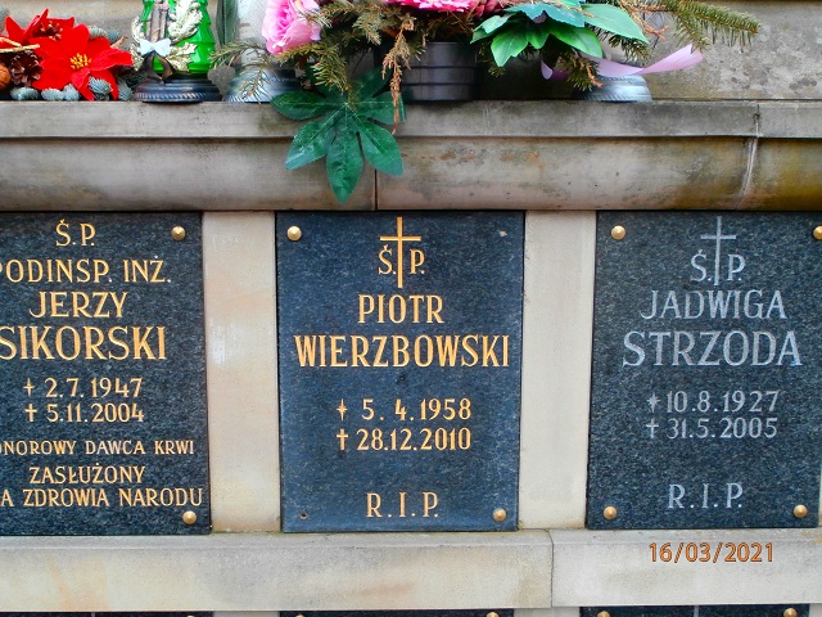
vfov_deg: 30.9
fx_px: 1116
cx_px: 411
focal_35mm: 47
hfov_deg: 40.4
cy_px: 308
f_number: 4.2
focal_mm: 8.29
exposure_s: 1/80
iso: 200
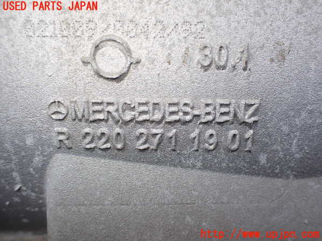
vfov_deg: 46.8
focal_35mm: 30
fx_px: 279
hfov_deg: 60.0
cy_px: 120
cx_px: 161
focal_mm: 5.4
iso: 100
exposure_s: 1/125
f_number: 2.3
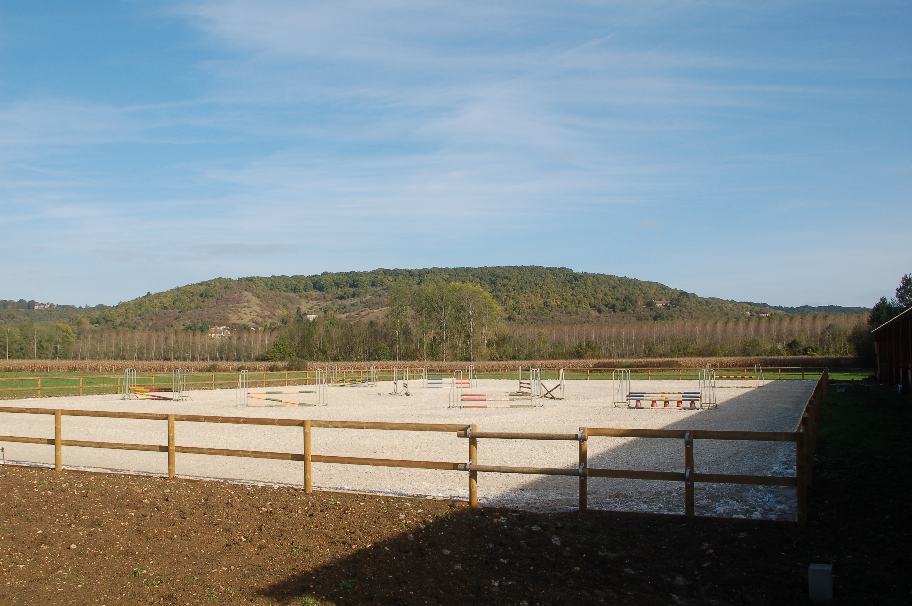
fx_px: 835
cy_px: 303
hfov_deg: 57.3
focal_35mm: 33
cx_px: 456
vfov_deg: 39.9
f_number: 10
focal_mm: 22
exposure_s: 1/250
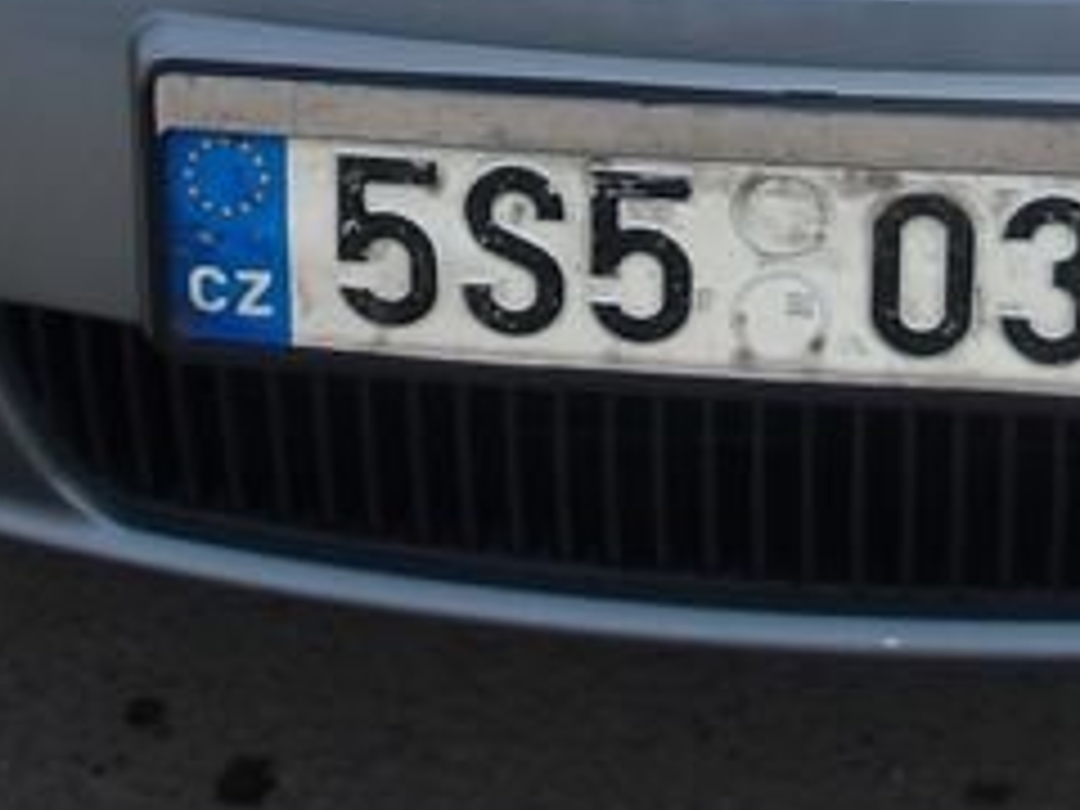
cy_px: -860
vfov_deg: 11.5
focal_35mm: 115
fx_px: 3588
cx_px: 693
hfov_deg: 17.1
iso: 100
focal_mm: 4.9
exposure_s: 1/121
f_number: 10.4
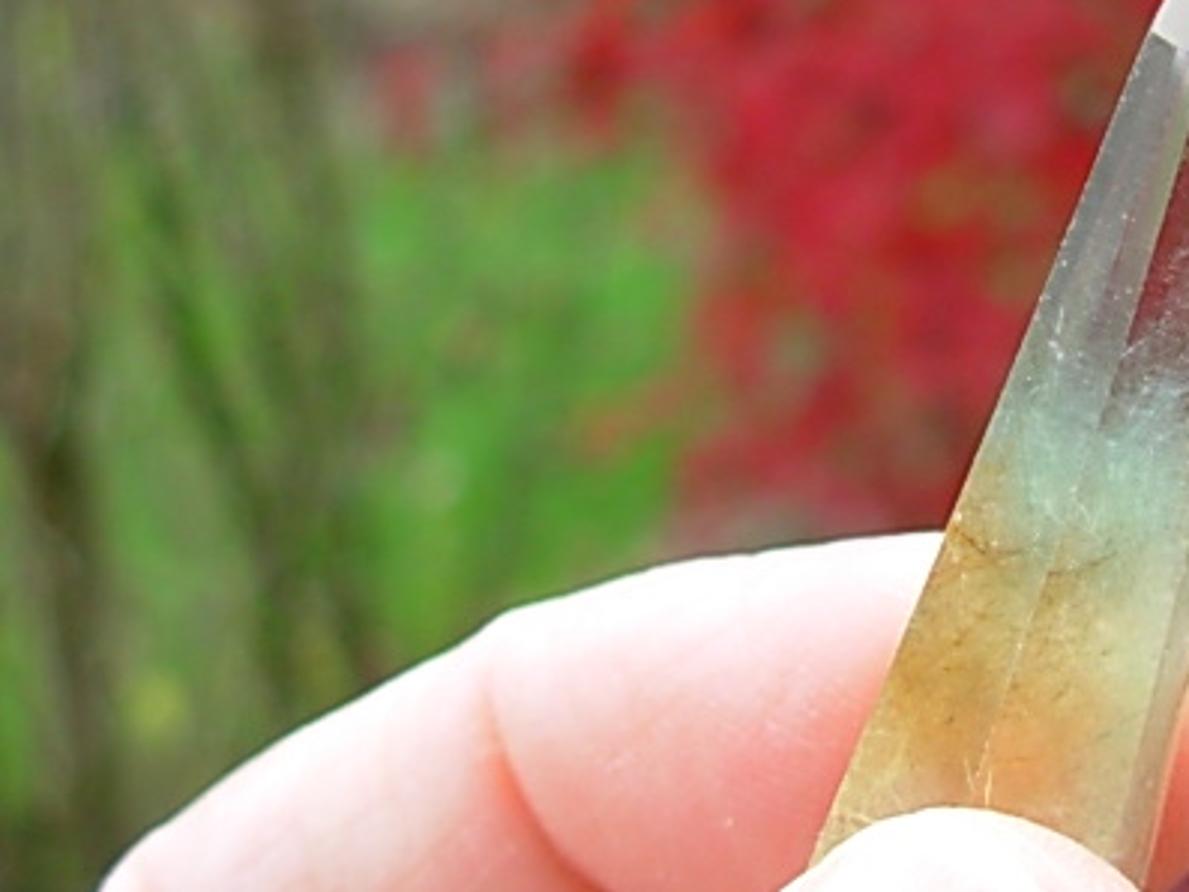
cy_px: 219
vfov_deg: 15.0
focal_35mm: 98
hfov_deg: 19.7
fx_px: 3367
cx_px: 1015
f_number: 2.9
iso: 50
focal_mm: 6.3
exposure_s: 1/111
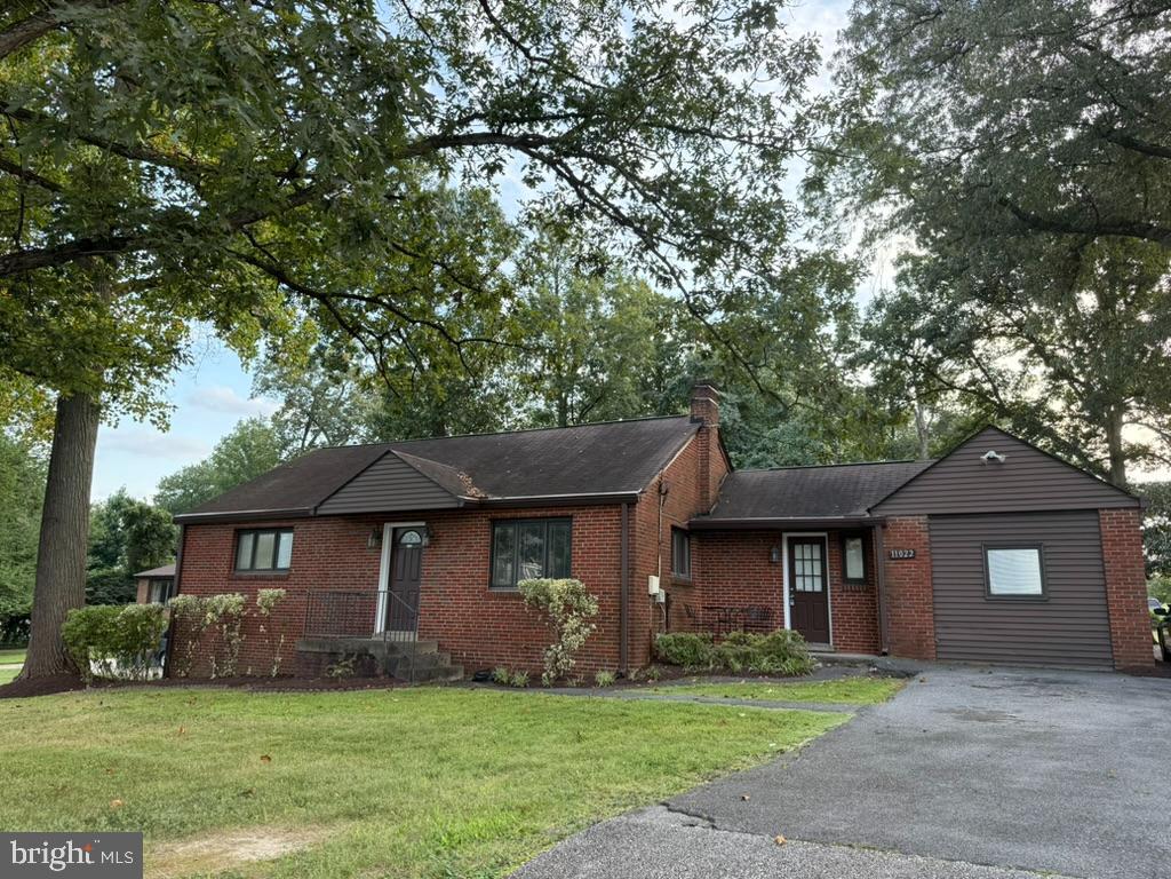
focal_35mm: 24
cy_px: 440
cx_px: 586
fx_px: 812
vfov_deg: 56.8
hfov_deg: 71.6
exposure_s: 1/228
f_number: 1.78
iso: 200
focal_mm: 6.76
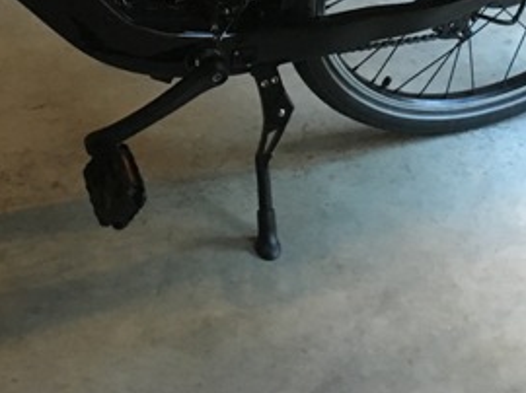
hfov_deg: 22.6
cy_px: -138
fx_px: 1306
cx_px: 152
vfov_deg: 16.1
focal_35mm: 86
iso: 200
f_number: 2.2
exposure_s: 1/20
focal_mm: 4.15
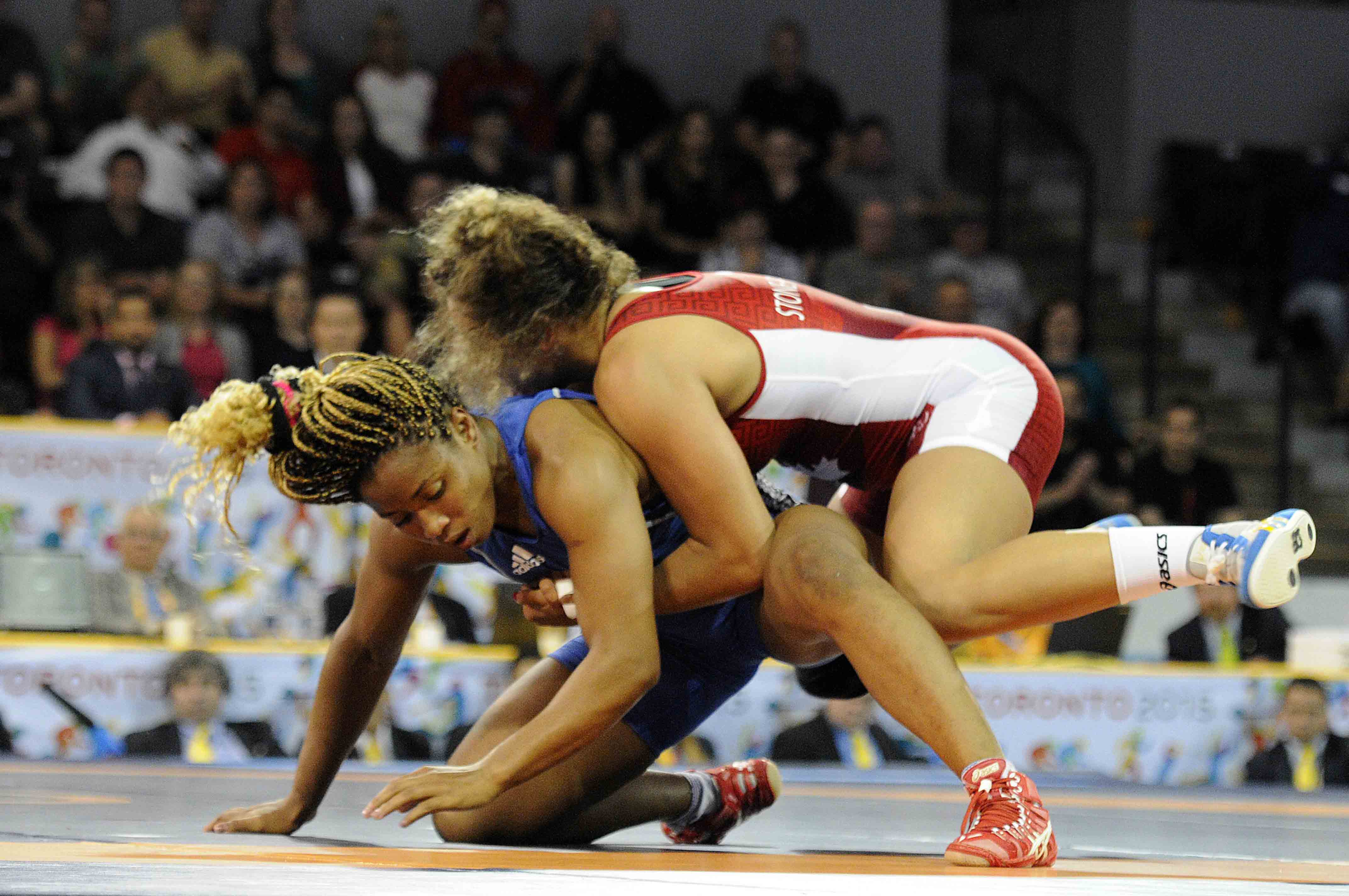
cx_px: 674
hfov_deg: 14.4
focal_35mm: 142
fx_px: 5333
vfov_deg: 9.6
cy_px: 448
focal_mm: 95
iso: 1600
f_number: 3.2
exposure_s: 1/320
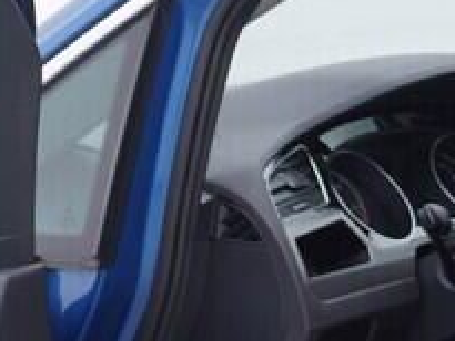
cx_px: 171
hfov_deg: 11.4
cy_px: 360
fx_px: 2275
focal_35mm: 173
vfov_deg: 8.5
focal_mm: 24
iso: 125
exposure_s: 1/60
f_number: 3.5
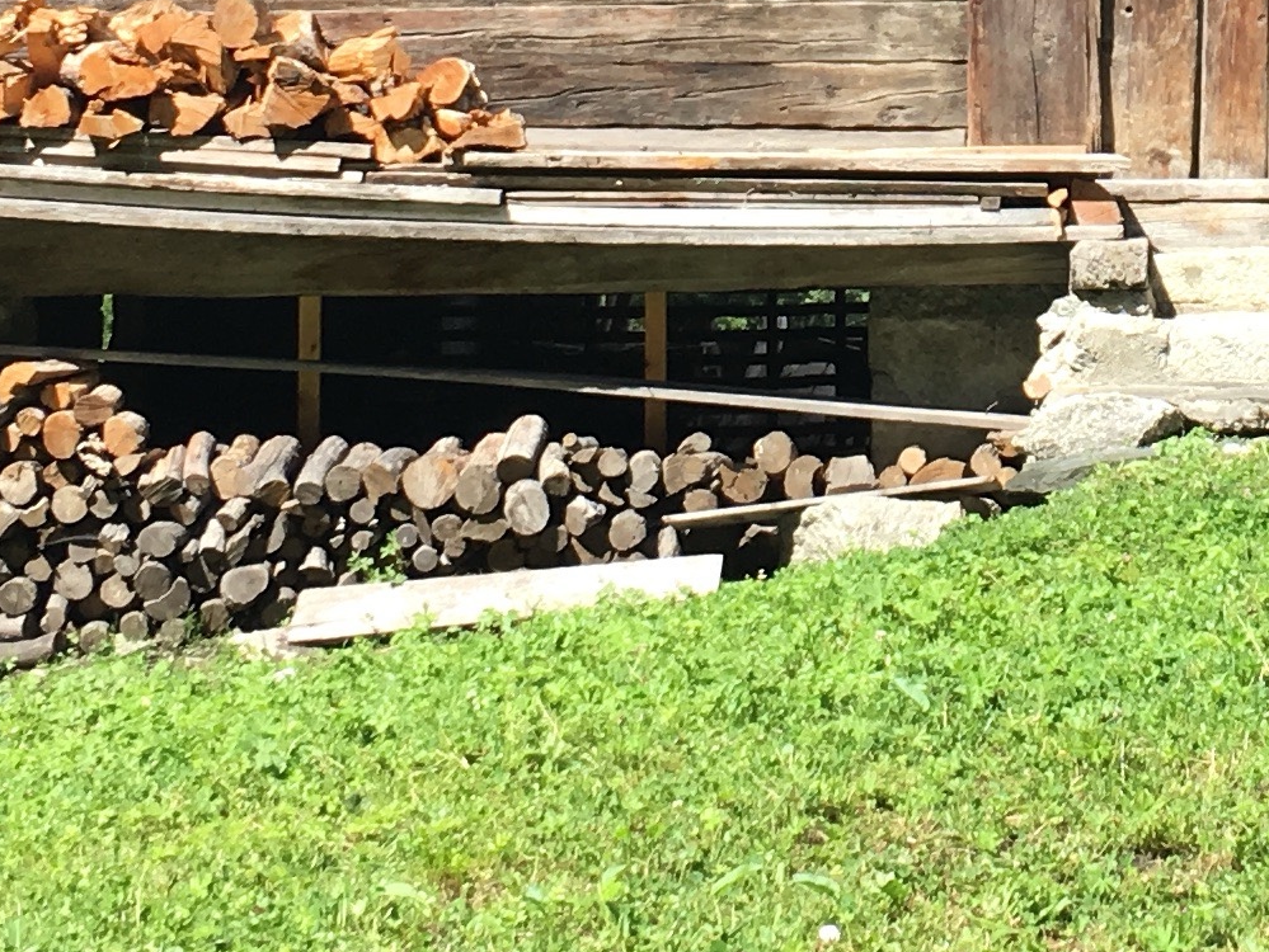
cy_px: -306
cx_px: 1279
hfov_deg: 16.5
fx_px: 4291
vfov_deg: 12.3
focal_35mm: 117
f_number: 2.2
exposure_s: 1/625
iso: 25
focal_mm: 4.15
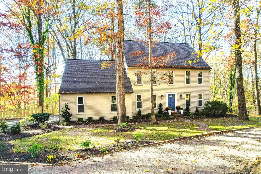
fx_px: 159
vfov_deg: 57.2
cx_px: 130
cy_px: 87
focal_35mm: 22
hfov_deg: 78.6
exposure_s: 1/80
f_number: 2.8
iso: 100
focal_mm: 8.38
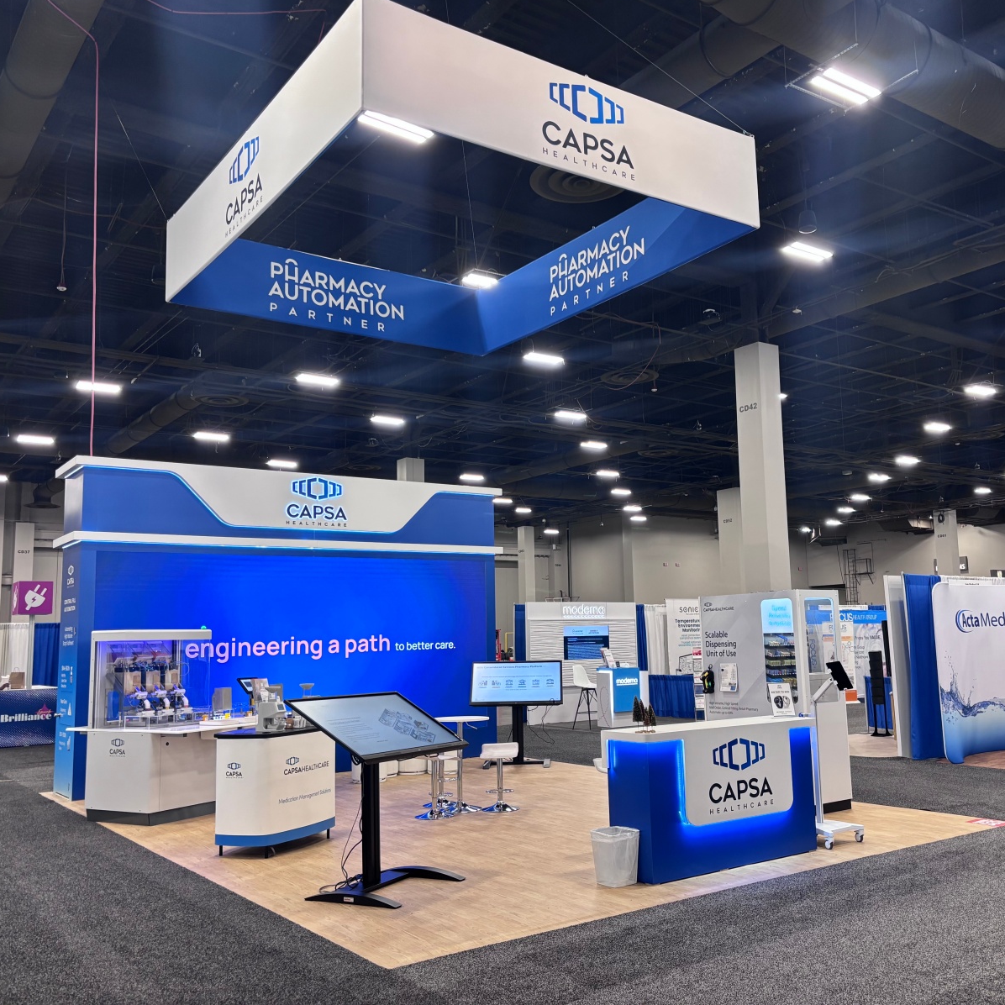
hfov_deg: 52.4
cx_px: 560
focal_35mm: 31
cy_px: 497
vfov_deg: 52.5
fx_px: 1018
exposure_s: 1/80
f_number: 1.6
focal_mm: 5.96
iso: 100
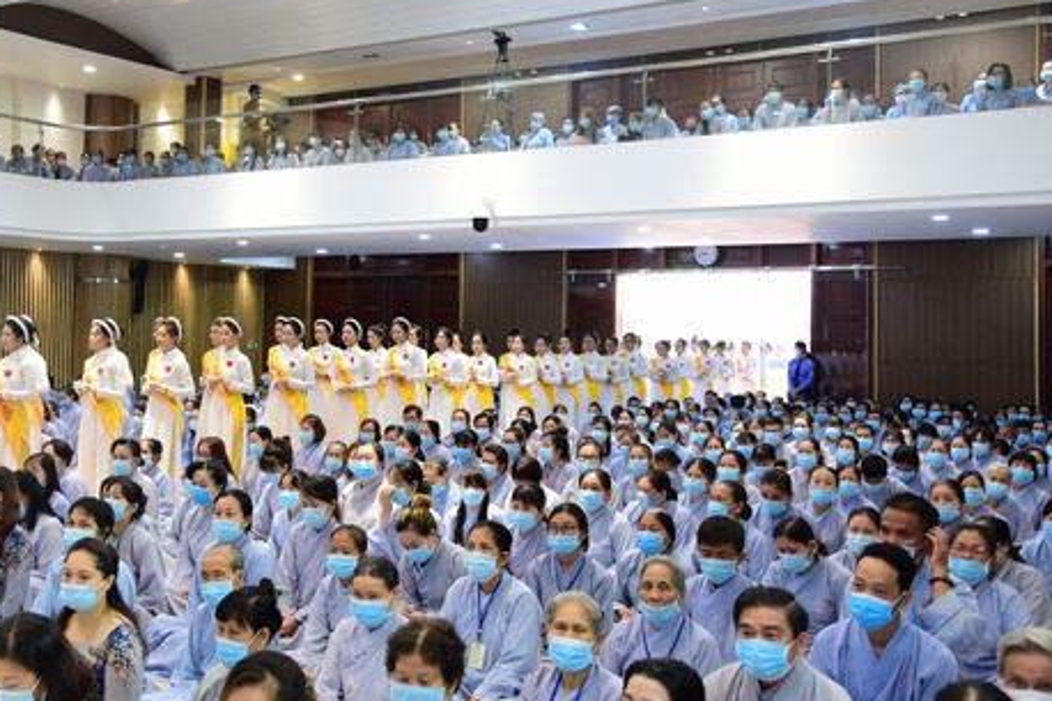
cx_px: 310
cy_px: 284
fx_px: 1285
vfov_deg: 30.4
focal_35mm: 44
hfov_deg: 43.6
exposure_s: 1/40
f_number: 4
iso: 800
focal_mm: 31
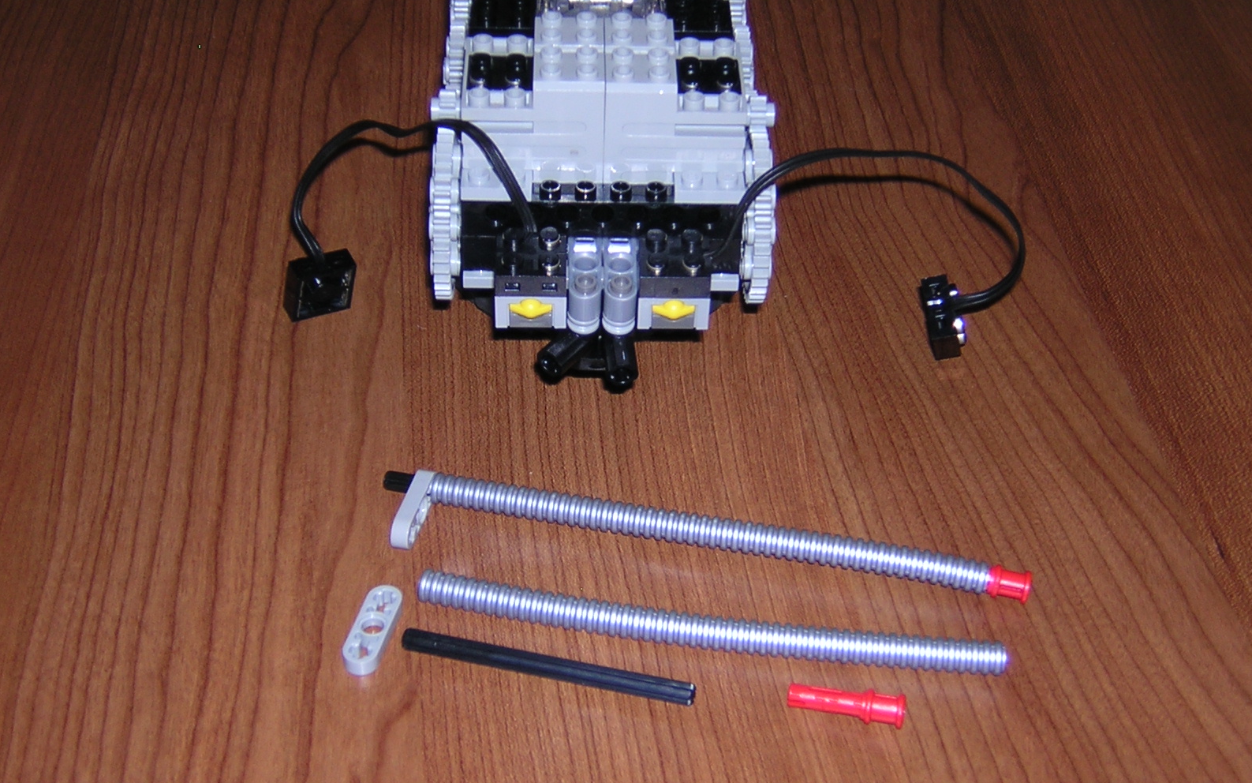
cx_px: 628
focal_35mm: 62
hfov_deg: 33.0
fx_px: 2116
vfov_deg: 20.9
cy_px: 315
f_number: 3.3
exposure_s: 1/60.1
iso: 100
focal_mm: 7.6
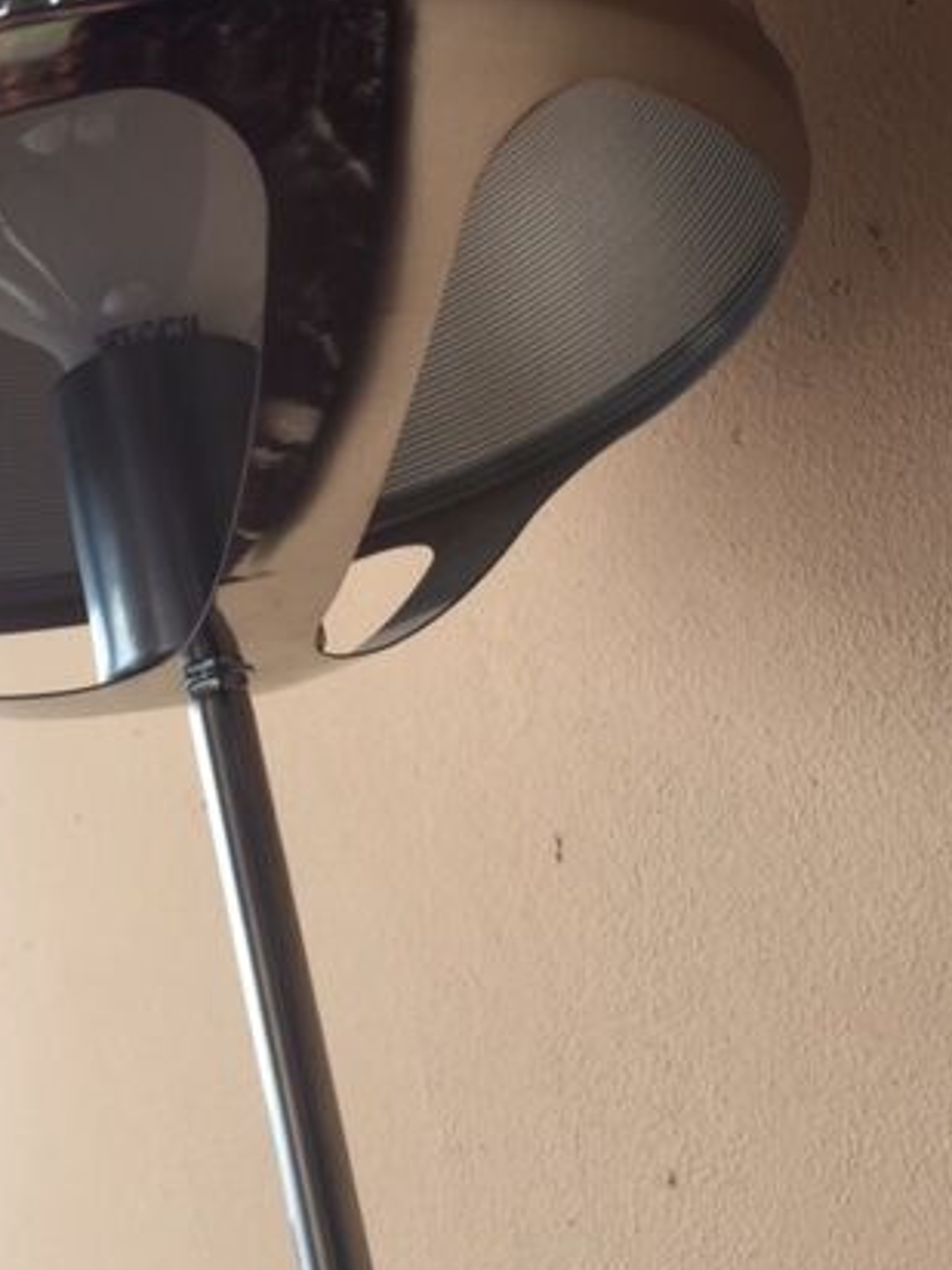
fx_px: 1650
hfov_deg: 31.7
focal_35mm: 45
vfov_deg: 41.6
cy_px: 444
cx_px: 262
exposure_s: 1/181
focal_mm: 4.15
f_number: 2.2
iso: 32
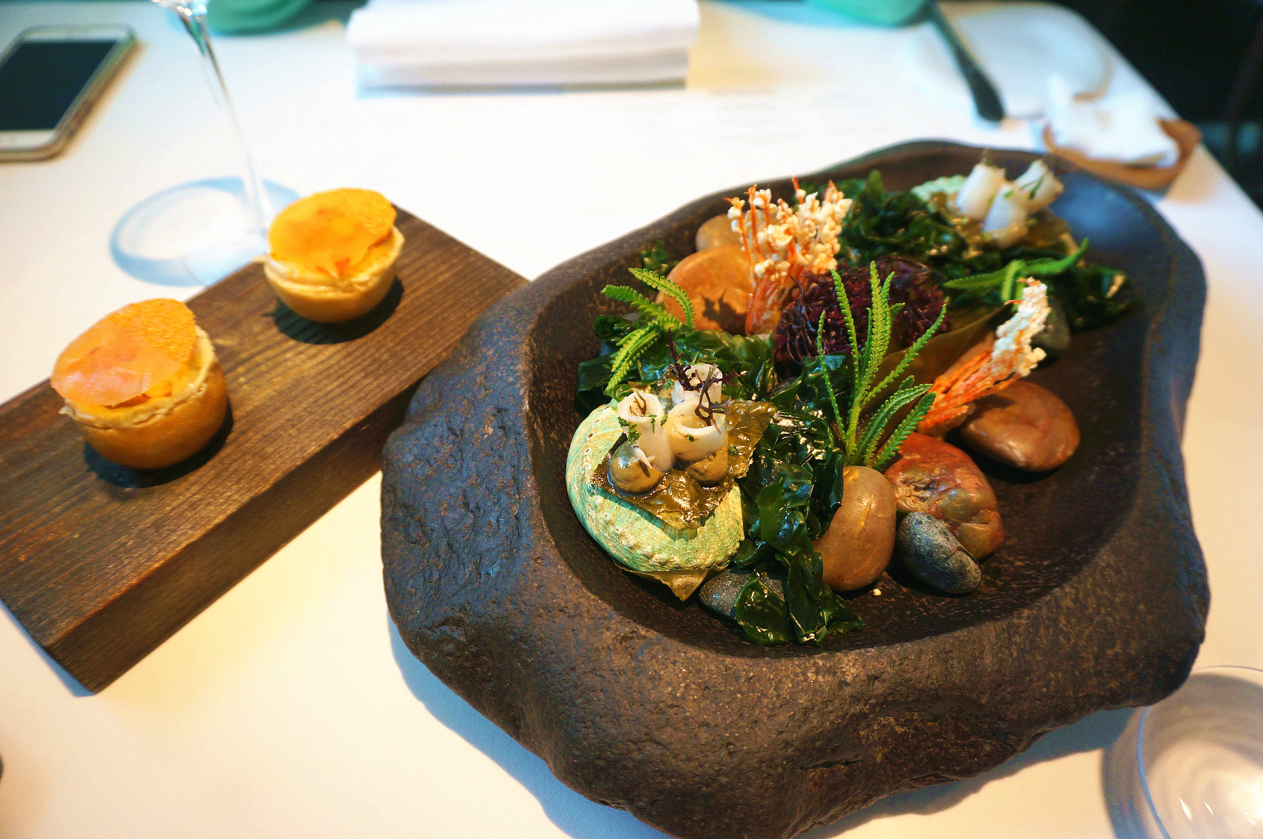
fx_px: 841
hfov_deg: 73.8
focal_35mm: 24
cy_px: 420
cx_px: 632
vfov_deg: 53.0
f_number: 4
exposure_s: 1/60
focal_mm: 16
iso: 200
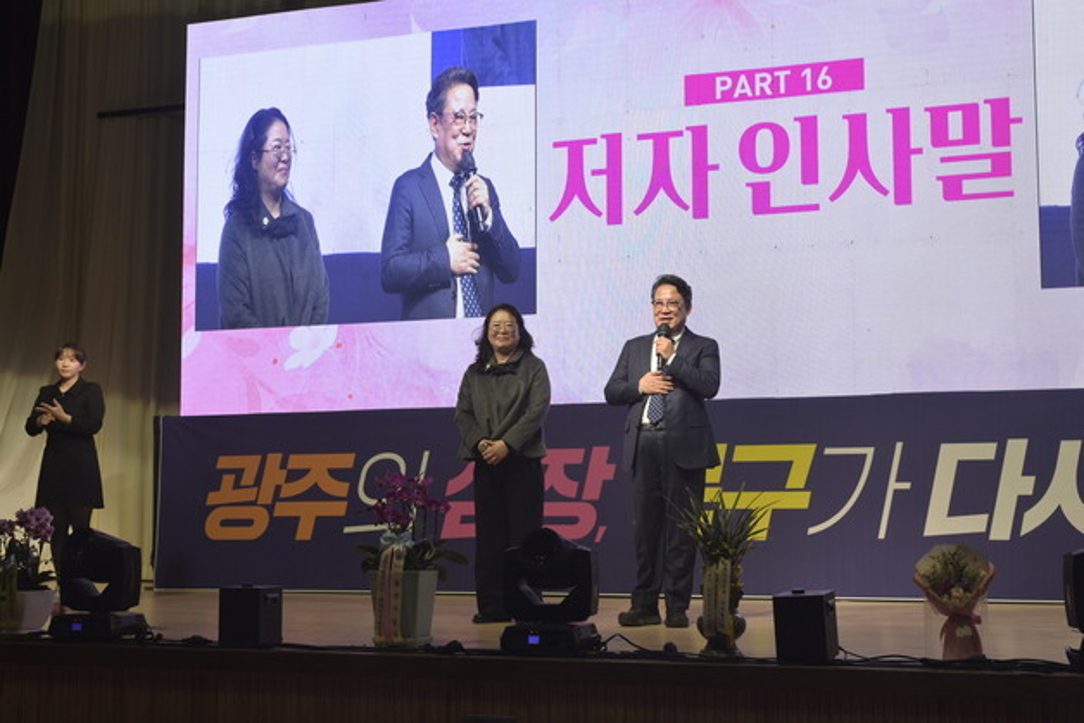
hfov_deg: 39.6
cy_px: 362
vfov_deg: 27.0
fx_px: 1506
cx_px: 542
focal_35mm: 50
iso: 400
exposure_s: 1/125
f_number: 6.3
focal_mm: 50
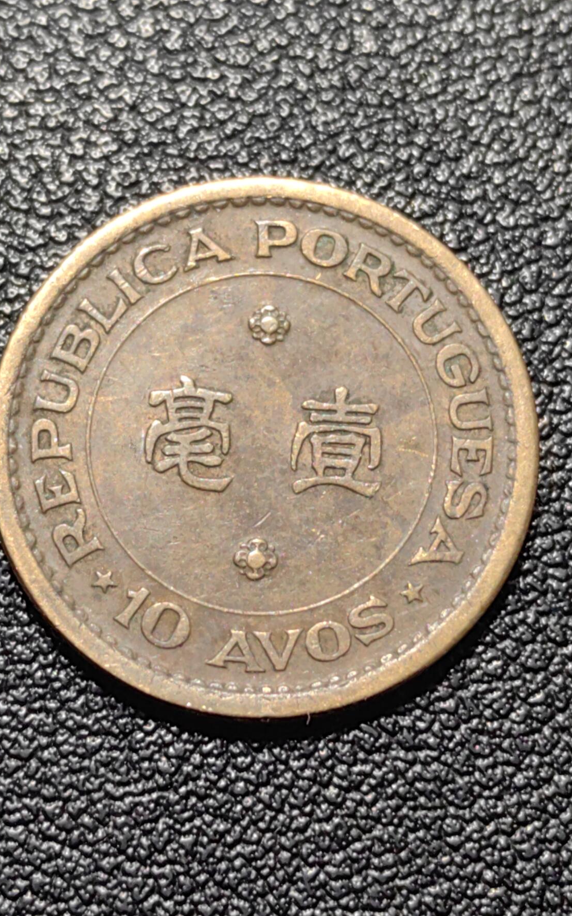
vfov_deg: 23.3
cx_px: 249
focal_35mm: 89
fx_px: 2220
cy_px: 462
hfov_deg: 14.7
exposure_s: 1/100
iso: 80
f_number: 2
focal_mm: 5.75
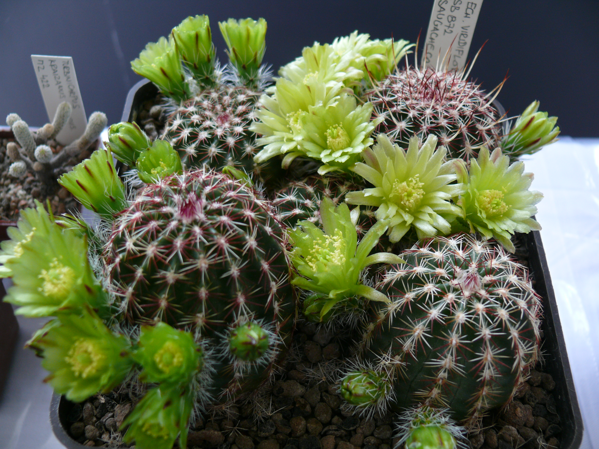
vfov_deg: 40.7
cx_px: 300
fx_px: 606
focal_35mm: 35
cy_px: 224
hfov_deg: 52.6
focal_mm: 7.4
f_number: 2.8
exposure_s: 1/100
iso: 100
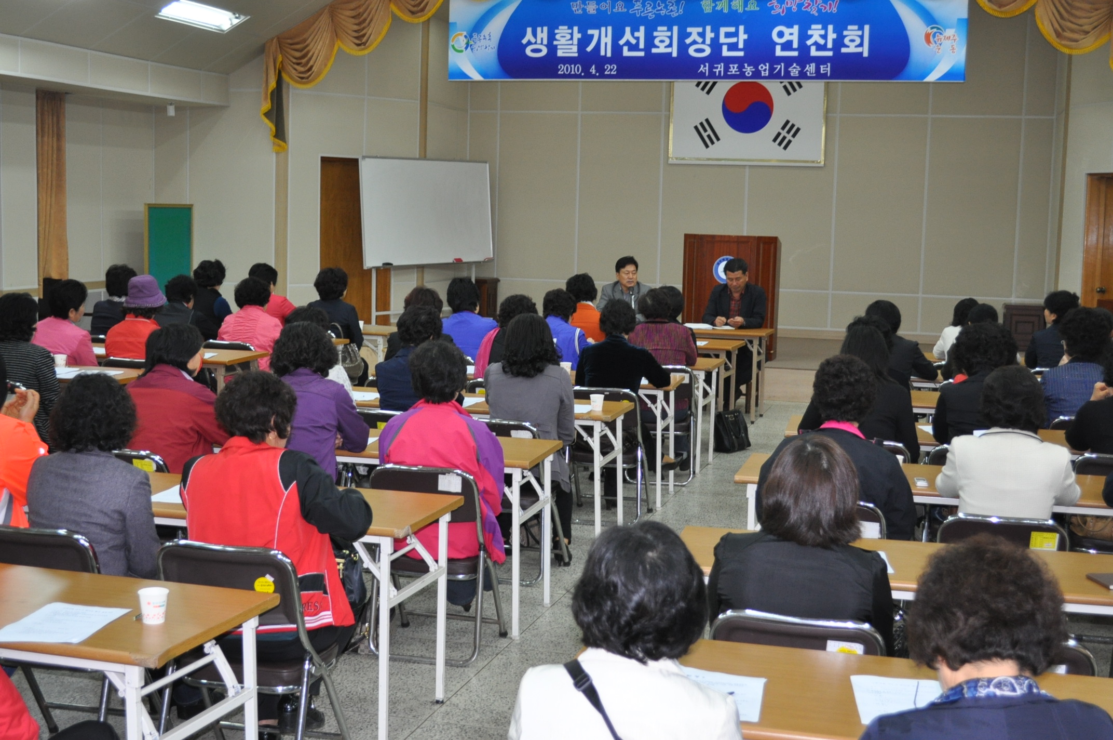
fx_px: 1482
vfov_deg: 28.0
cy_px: 370
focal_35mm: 48
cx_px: 556
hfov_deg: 41.2
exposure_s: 1/60
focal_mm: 32
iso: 800
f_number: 4.8
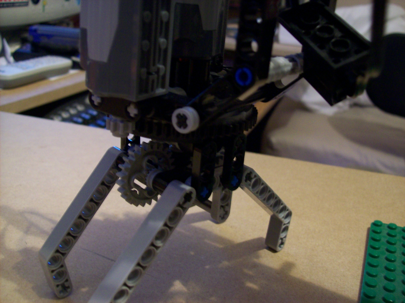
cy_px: 152
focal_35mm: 36
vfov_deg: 39.6
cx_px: 202
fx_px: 421
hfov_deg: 51.4
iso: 200
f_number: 2.7
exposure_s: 1/8
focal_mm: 6
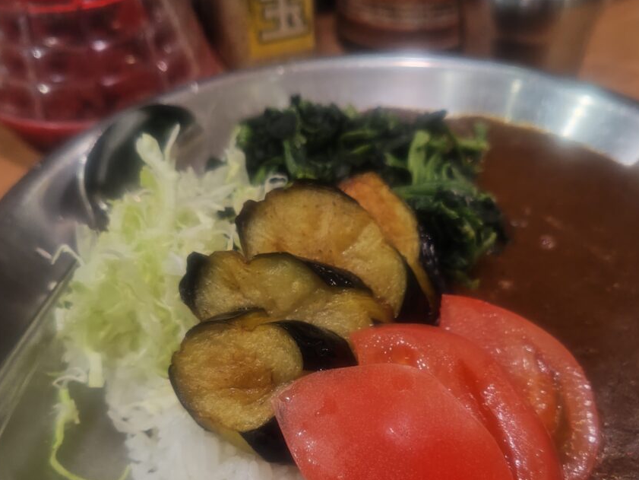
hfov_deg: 52.5
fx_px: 646
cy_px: 336
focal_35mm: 35
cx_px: 356
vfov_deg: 40.0
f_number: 1.9
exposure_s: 1/33.3
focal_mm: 5.56
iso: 488
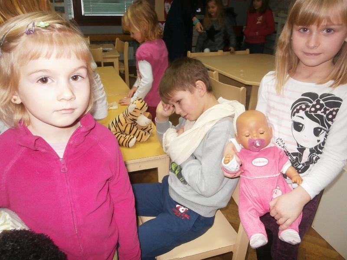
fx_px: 261
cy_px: 130
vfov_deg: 53.1
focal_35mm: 26
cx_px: 174
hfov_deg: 67.3
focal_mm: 4.7
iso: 200
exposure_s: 1/30
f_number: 2.8
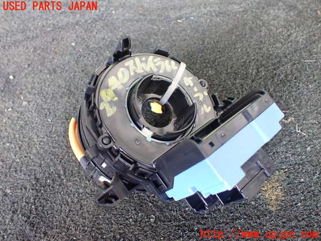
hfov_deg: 60.0
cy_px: 120
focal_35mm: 30
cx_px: 160
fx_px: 278
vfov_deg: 46.8
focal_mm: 5.4
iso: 800
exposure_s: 1/125
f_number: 2.3
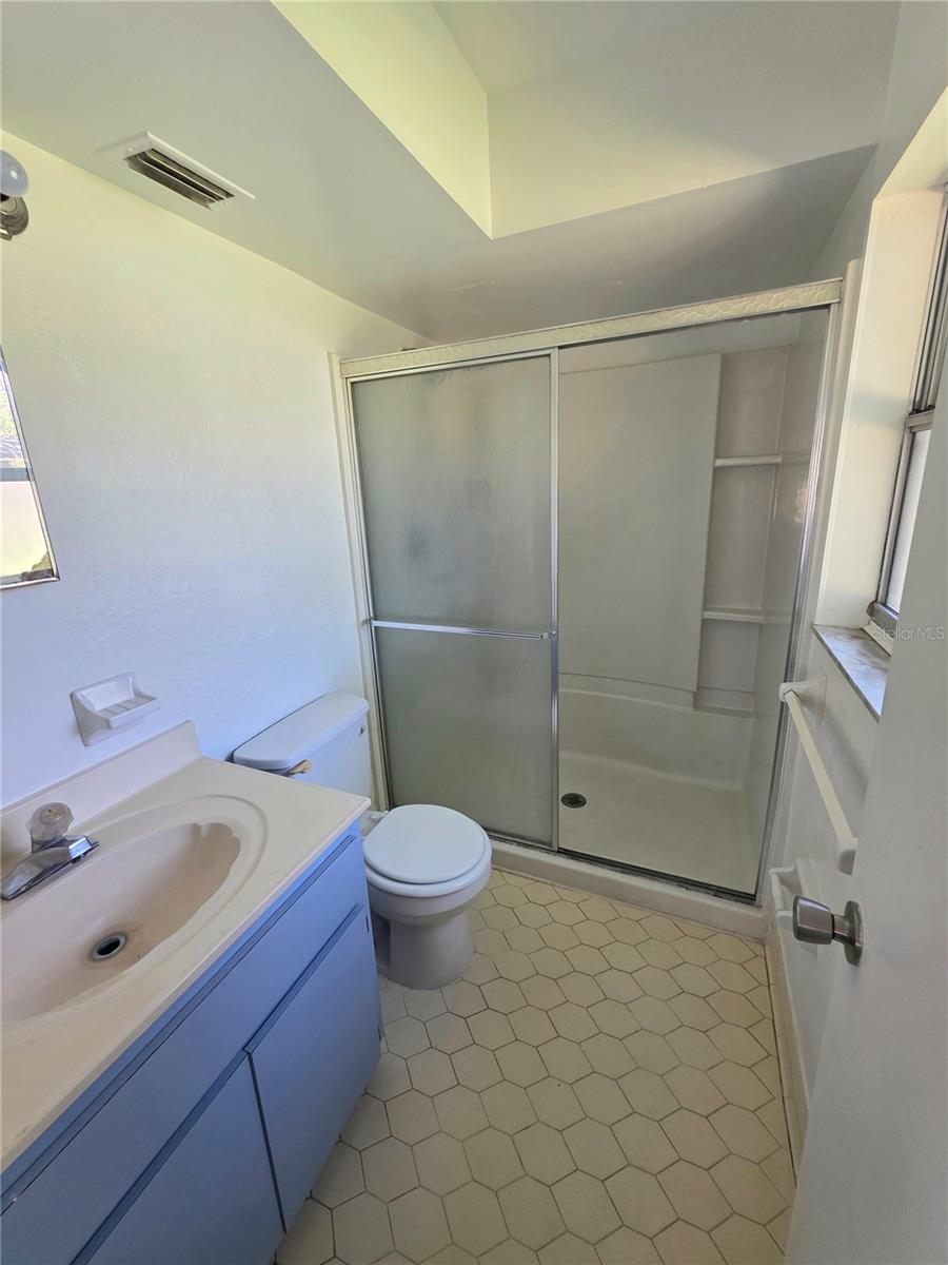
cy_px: 632
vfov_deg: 106.2
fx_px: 475
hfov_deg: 89.9
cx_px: 474
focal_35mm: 13
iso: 320
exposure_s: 1/370
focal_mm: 2.2
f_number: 1.9
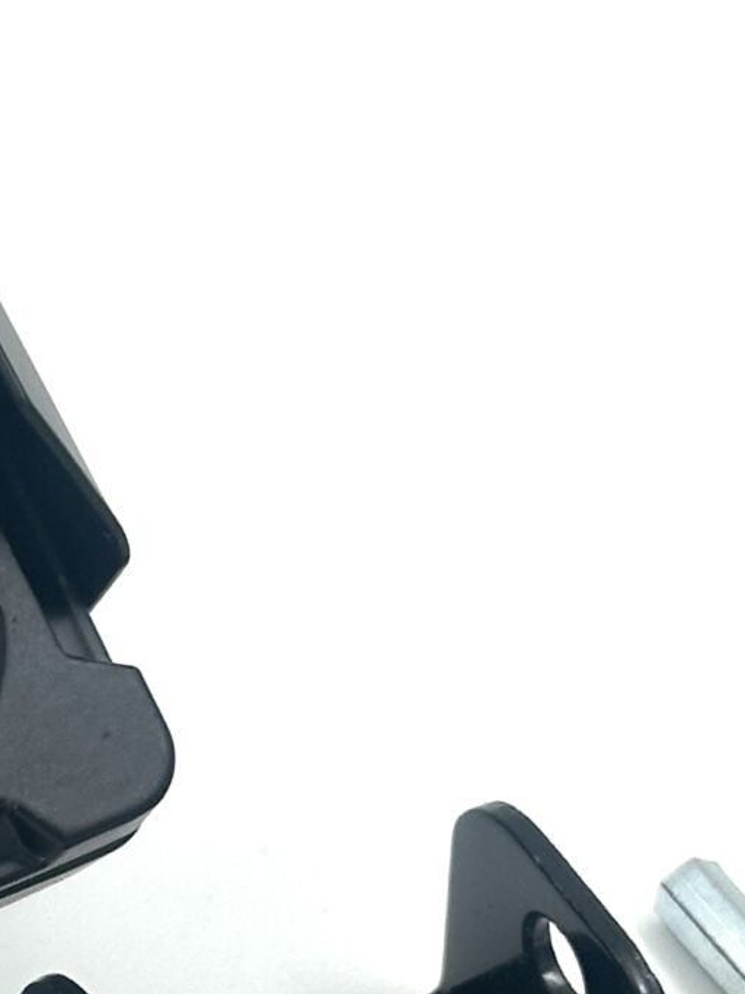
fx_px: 5167
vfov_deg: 10.9
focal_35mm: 180
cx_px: -16
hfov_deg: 8.2
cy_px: 937
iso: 64
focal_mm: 6.86
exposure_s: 1/503
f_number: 1.78
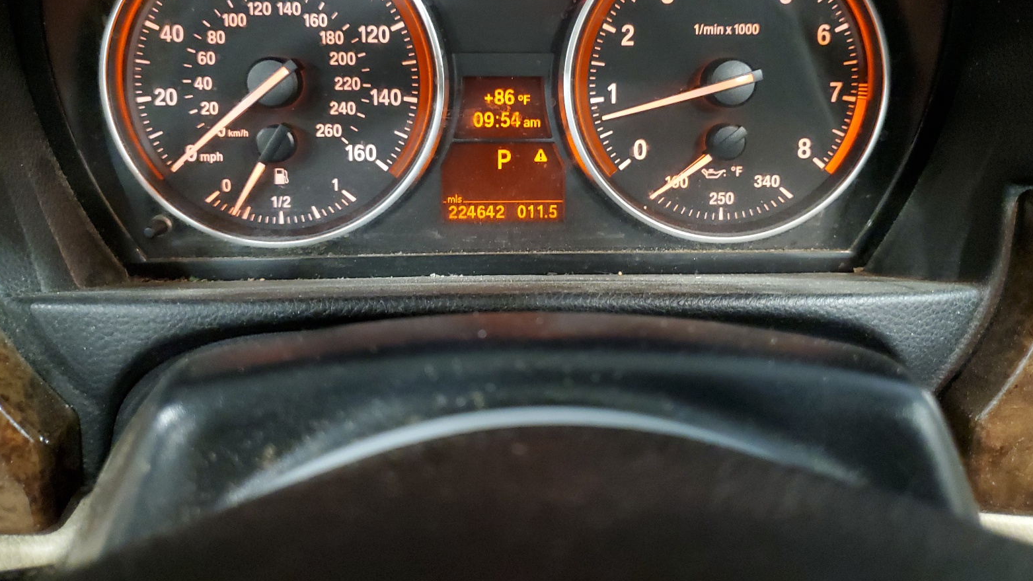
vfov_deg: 39.6
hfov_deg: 66.1
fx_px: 794
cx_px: 521
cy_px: 186
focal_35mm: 29
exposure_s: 1/15
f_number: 1.5
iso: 349
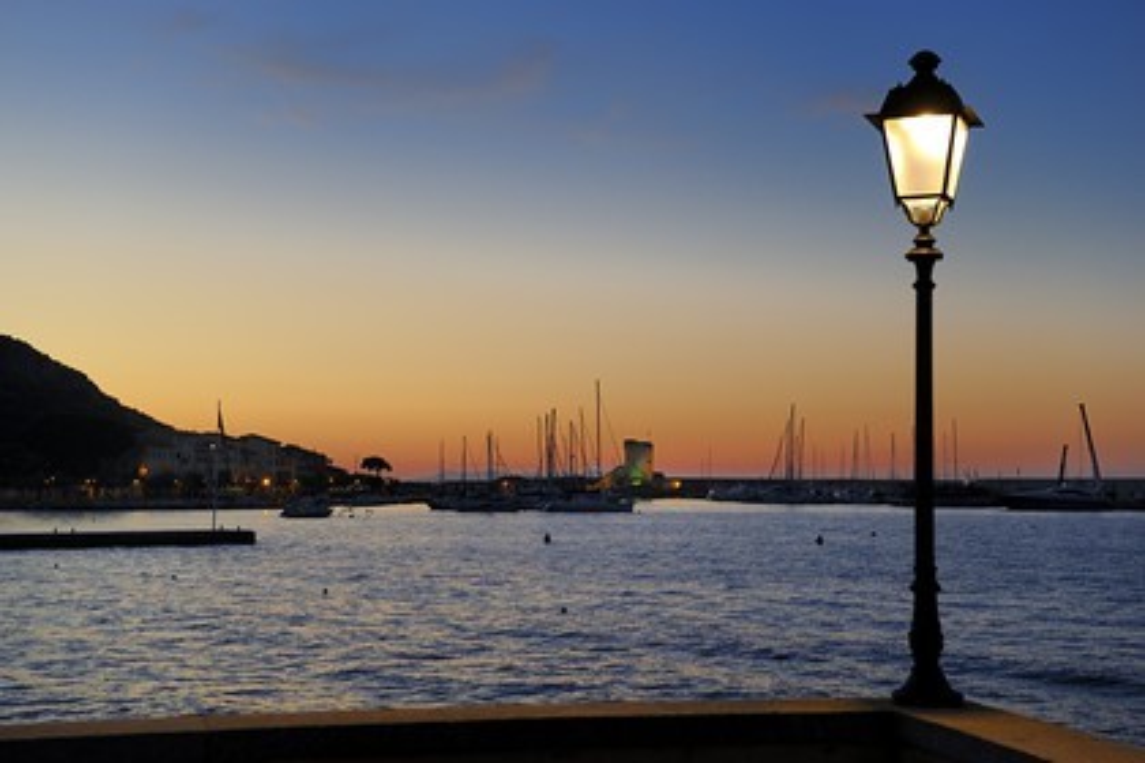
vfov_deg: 21.9
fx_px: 1972
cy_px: 382
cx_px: 572
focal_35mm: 62
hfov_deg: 32.4
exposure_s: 1/60
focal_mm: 62
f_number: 5
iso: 800
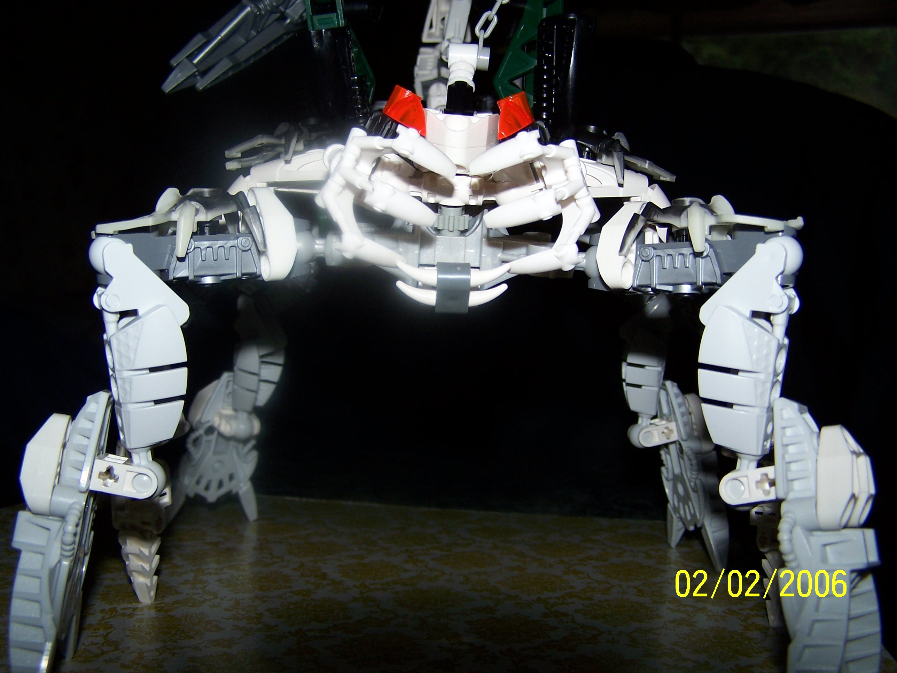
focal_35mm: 38
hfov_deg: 49.0
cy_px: 336
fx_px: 985
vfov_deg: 37.7
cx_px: 448
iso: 80
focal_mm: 6.3
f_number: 2.8
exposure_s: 1/60
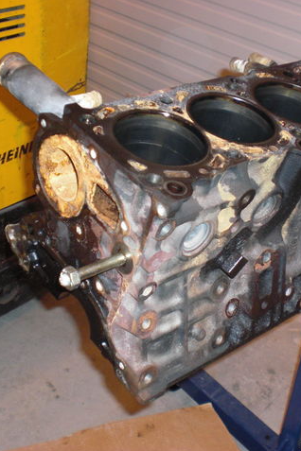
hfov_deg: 25.5
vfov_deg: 37.5
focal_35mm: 53
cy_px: 226
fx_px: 665
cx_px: 161
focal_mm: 6.3
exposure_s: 1/60
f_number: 3.1
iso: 200
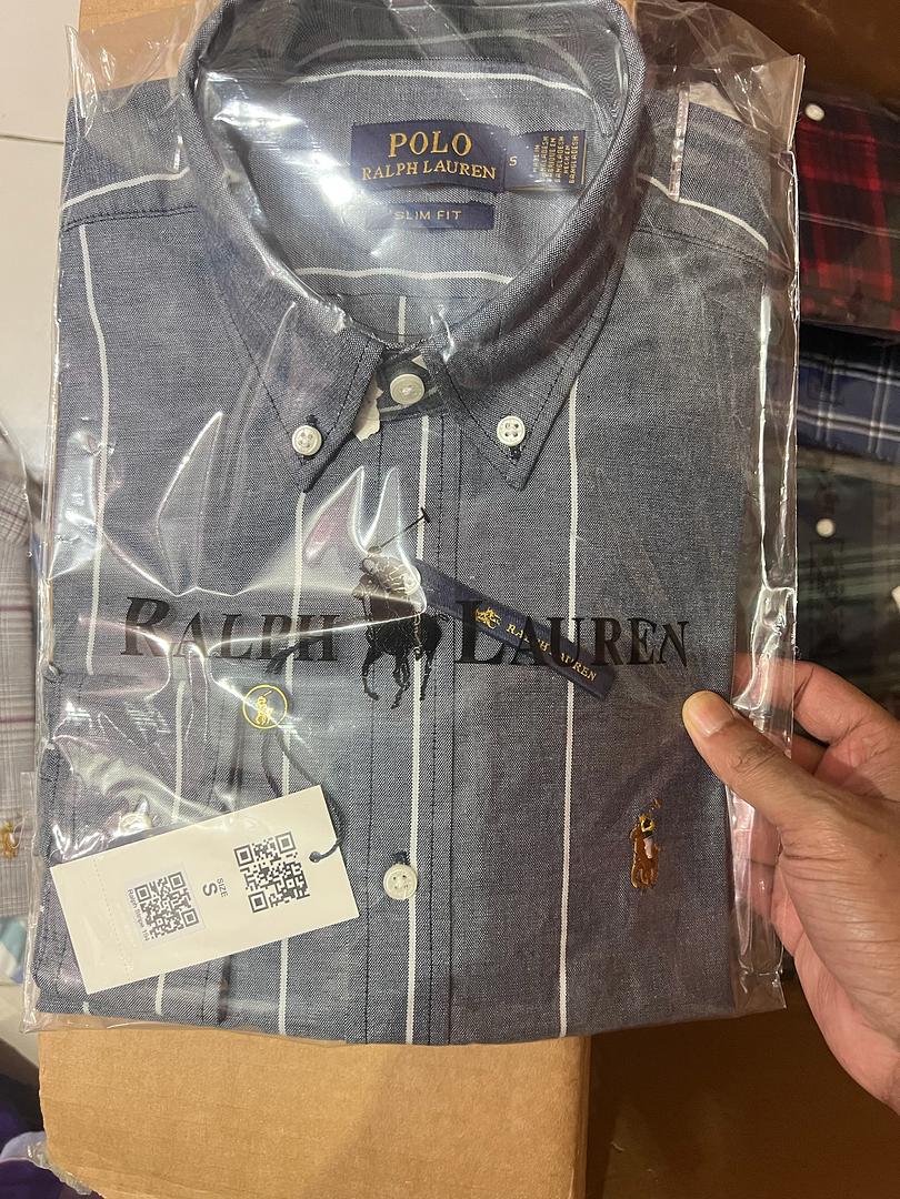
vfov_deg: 67.3
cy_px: 600
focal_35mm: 26
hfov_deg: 53.1
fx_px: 901
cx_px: 450
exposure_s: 1/60
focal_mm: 5.7
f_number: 1.5
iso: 500
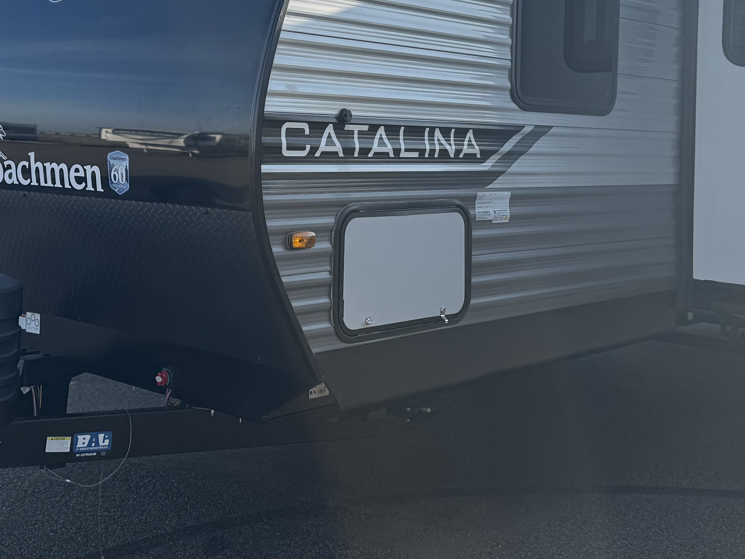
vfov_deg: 29.3
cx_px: 321
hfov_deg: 38.8
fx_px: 1054
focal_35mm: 49
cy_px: 149
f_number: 1.78
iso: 80
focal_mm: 6.76
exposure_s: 1/3247
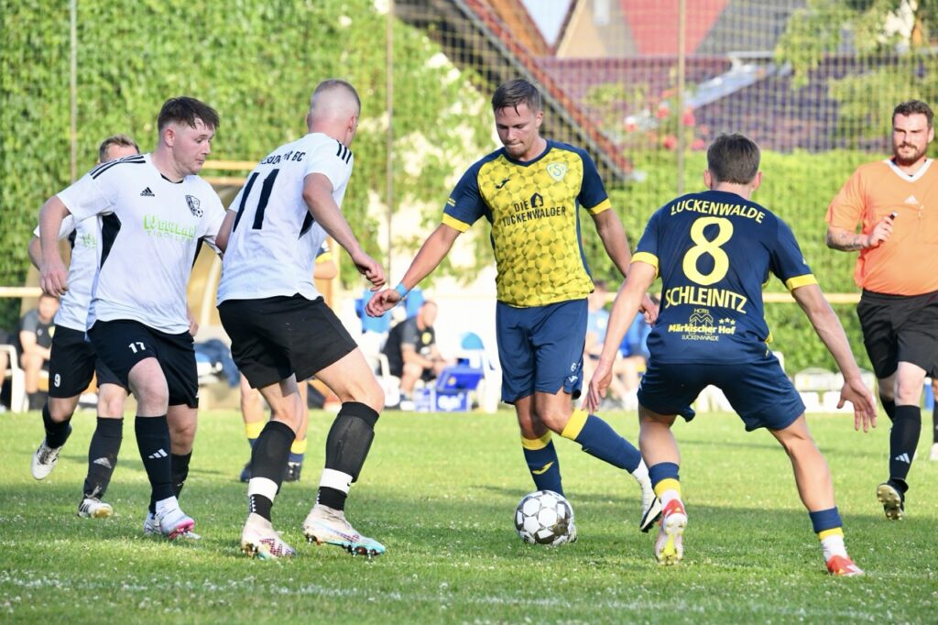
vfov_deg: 3.9
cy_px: 312
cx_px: 469
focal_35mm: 350
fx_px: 9116
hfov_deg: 5.9
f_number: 9
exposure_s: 1/1600
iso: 5000
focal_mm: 350
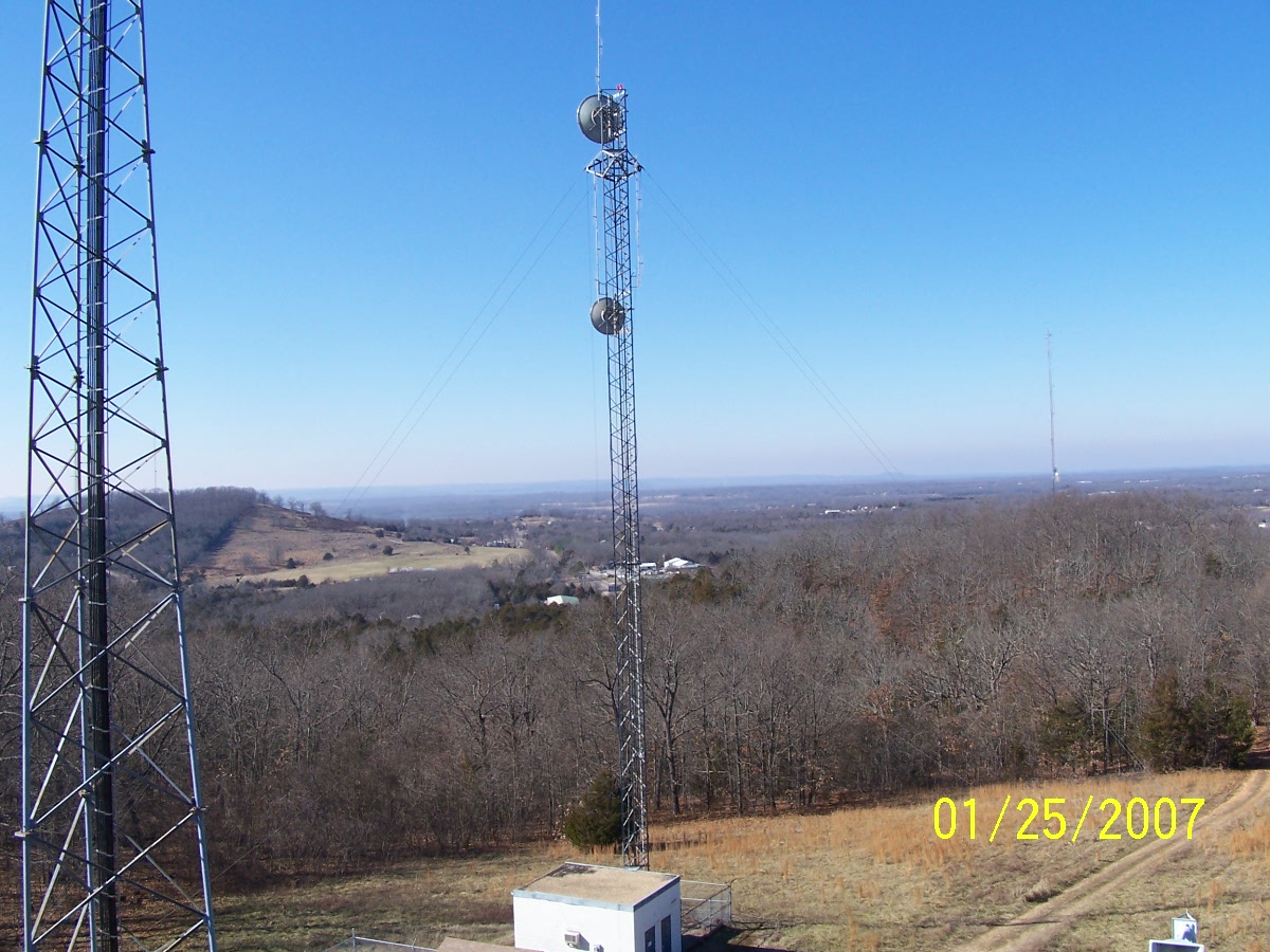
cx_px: 635
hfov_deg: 52.6
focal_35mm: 35
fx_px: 1284
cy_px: 476
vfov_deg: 40.7
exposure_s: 1/500
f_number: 4
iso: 80
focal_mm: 6
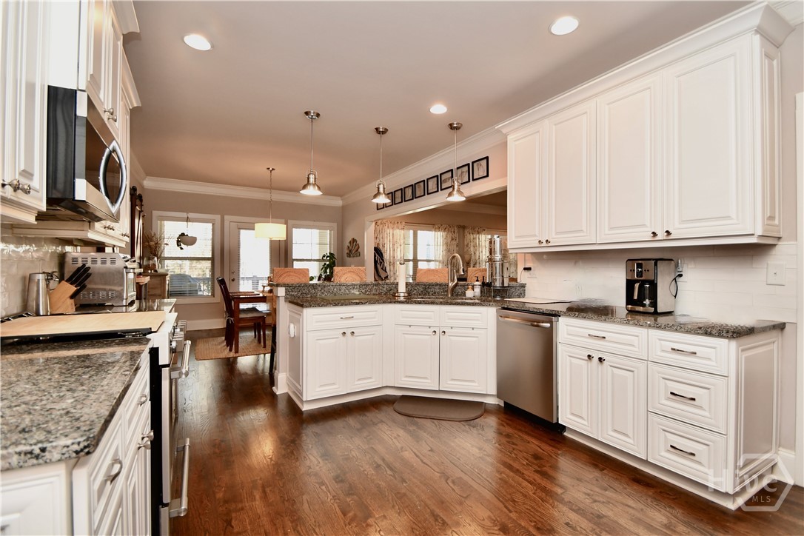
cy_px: 268
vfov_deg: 77.3
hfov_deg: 100.4
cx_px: 402
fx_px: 335
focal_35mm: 15
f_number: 4
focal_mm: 10
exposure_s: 1/60
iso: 720
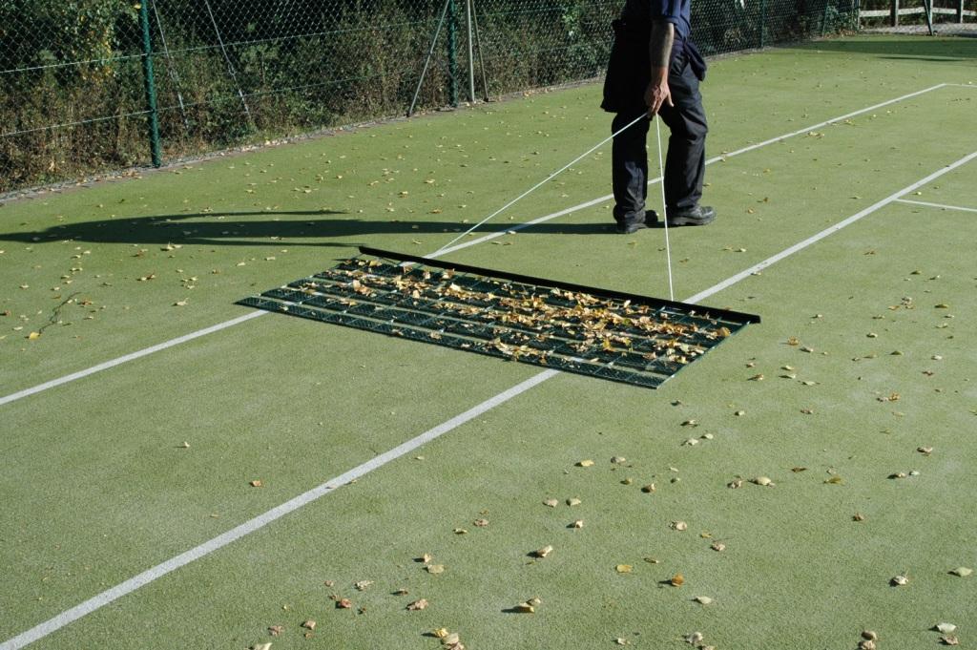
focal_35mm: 42
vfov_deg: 31.8
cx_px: 488
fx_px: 1139
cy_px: 325
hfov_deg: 46.4
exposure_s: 1/400
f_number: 10
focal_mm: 28
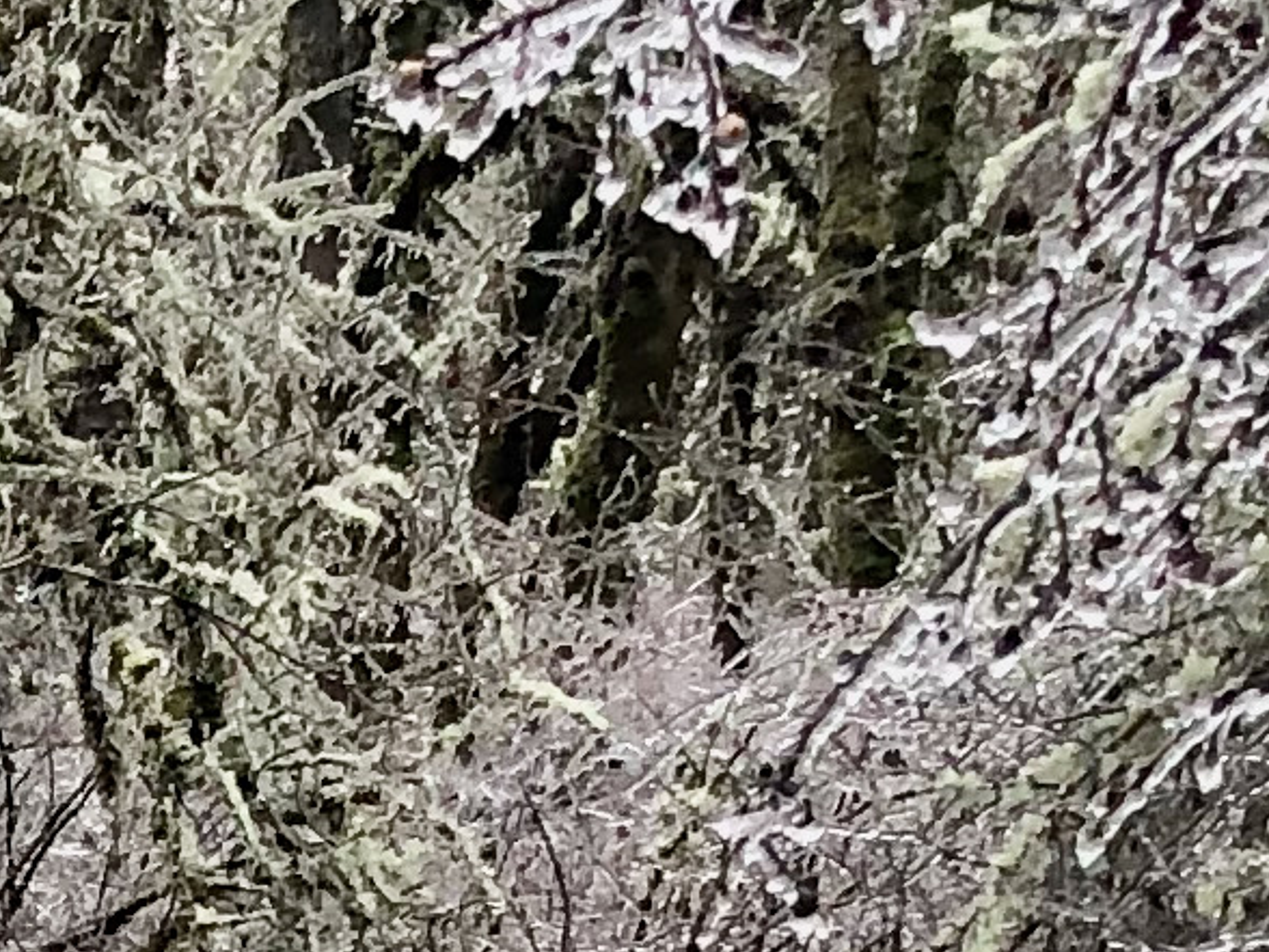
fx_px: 7039
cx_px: -1200
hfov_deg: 9.7
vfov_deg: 7.5
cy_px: 1690
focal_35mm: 192
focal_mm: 3.99
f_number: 1.8
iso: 25
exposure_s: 1/30
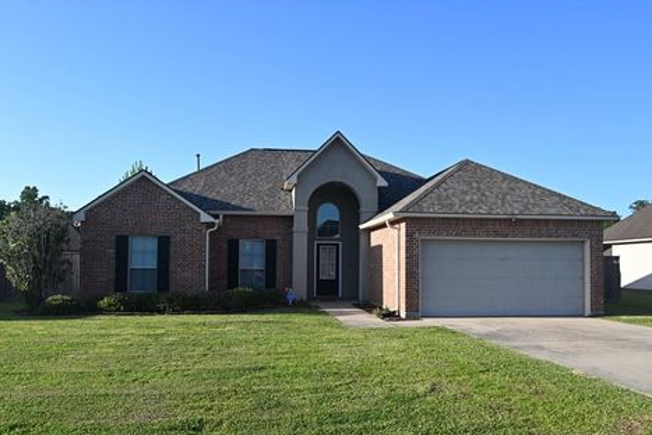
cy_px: 224
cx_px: 311
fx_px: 543
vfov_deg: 43.6
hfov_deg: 61.9
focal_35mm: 30
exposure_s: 1/250
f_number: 5.6
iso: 100
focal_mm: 19
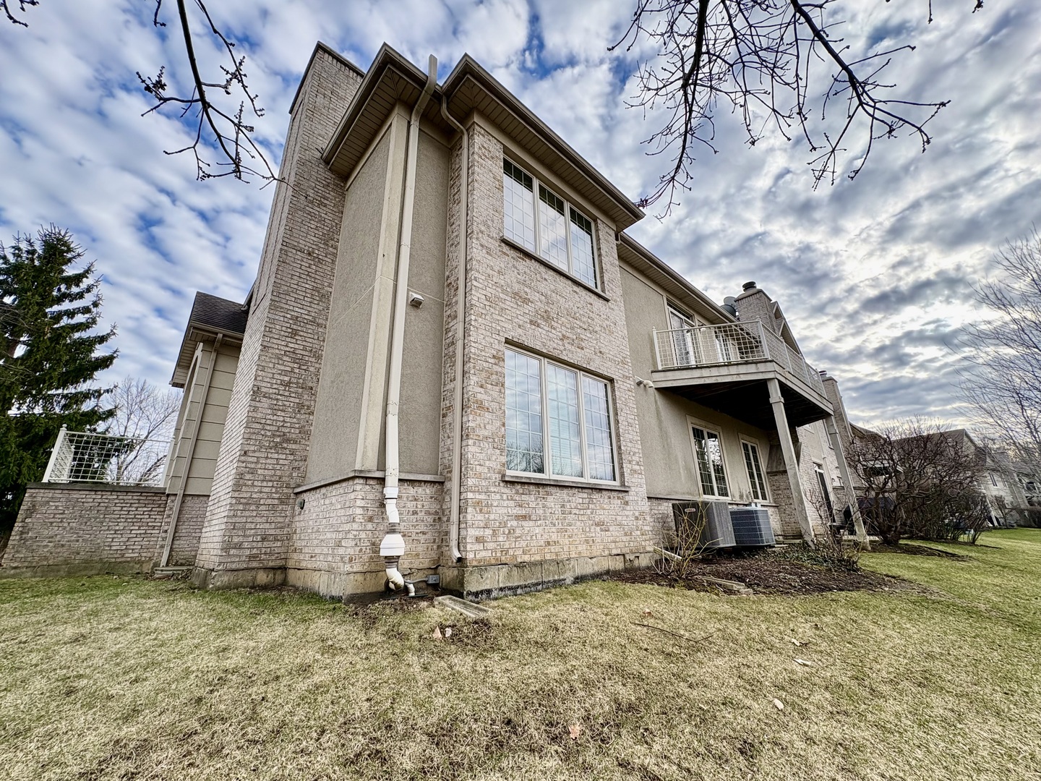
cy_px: 390
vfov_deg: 85.7
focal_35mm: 14
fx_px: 421
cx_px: 520
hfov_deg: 102.1
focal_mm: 2.22
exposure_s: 1/285
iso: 40
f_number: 2.2
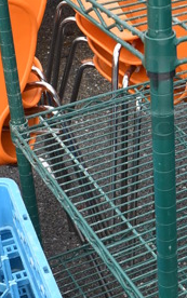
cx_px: 229
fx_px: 740
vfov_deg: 22.6
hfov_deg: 13.9
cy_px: 84
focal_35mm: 91
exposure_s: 1/160
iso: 200
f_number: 6.3
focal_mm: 18
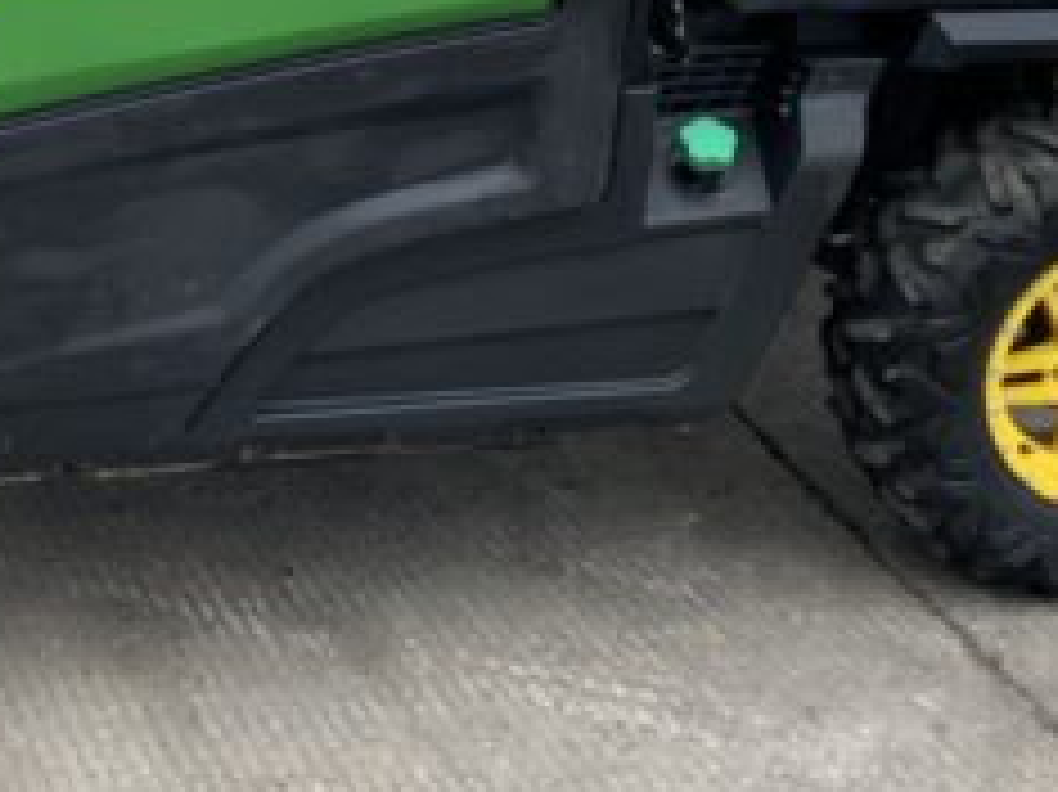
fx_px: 2413
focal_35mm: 79
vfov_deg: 18.1
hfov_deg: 24.6
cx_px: 365
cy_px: -50
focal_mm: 3
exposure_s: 1/88
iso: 64
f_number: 1.8
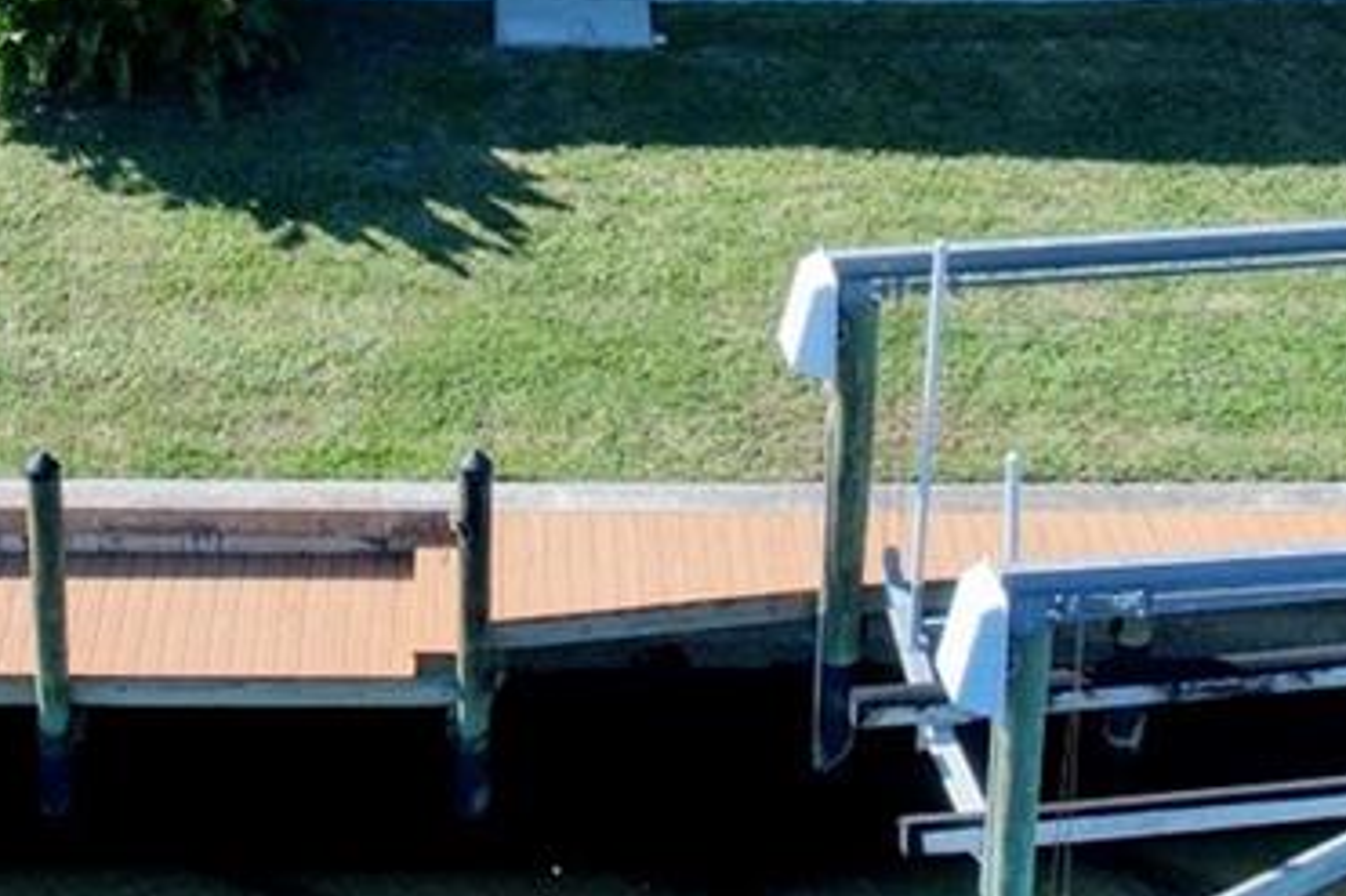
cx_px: 417
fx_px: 3550
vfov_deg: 14.0
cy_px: -185
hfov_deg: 21.4
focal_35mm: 95
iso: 100
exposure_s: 1/2000
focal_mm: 8.38
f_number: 2.8
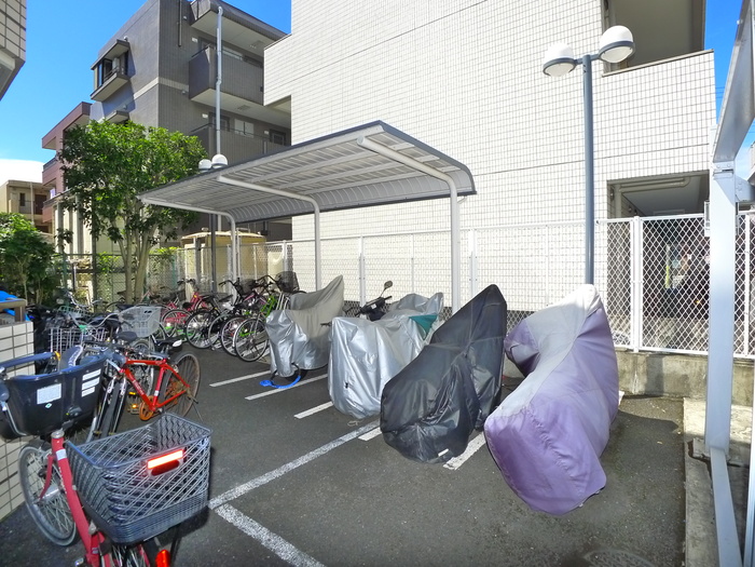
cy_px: 284
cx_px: 378
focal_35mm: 24
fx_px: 523
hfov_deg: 71.6
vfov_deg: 56.8
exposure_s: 1/500
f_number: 4
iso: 400
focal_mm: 5.1
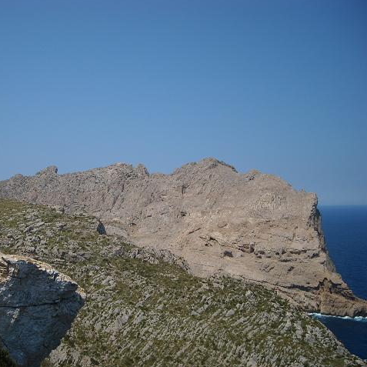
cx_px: 123
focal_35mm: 42
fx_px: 504
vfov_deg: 40.0
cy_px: 182
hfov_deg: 39.6
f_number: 5.6
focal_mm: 5.7
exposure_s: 1/500
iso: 64
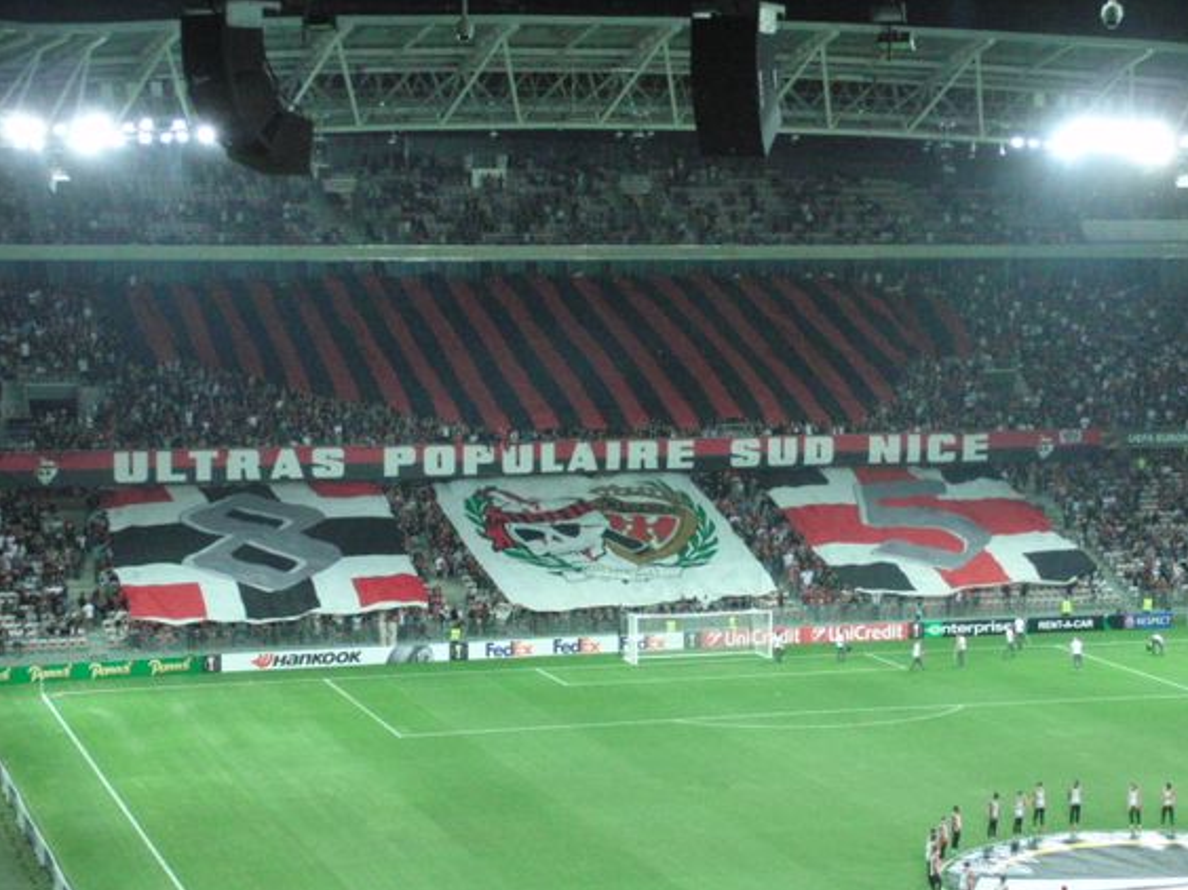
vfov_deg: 17.6
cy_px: 446
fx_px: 2882
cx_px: 597
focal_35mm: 84
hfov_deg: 23.3
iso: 800
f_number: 4.1
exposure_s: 1/125
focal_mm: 14.35
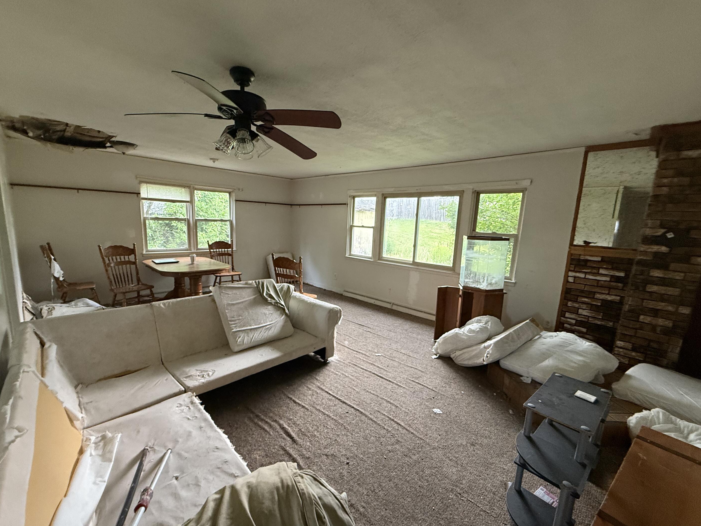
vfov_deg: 81.7
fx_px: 304
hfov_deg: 98.1
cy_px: 273
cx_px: 339
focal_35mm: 15
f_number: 2.2
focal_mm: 2.22
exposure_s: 1/69
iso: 320
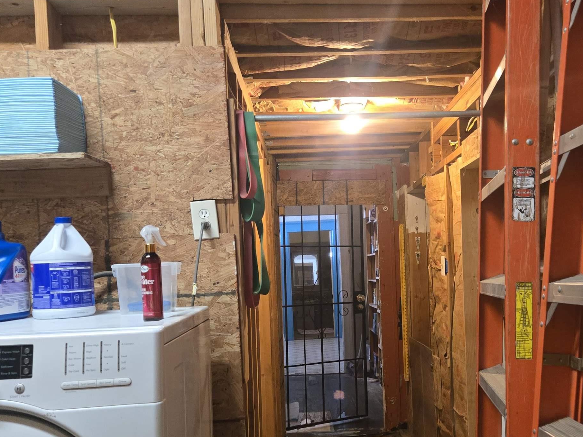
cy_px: 250
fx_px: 657
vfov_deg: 36.8
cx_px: 344
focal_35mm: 39
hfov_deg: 47.6
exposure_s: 1/120
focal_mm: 5.4
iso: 1000
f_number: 1.8
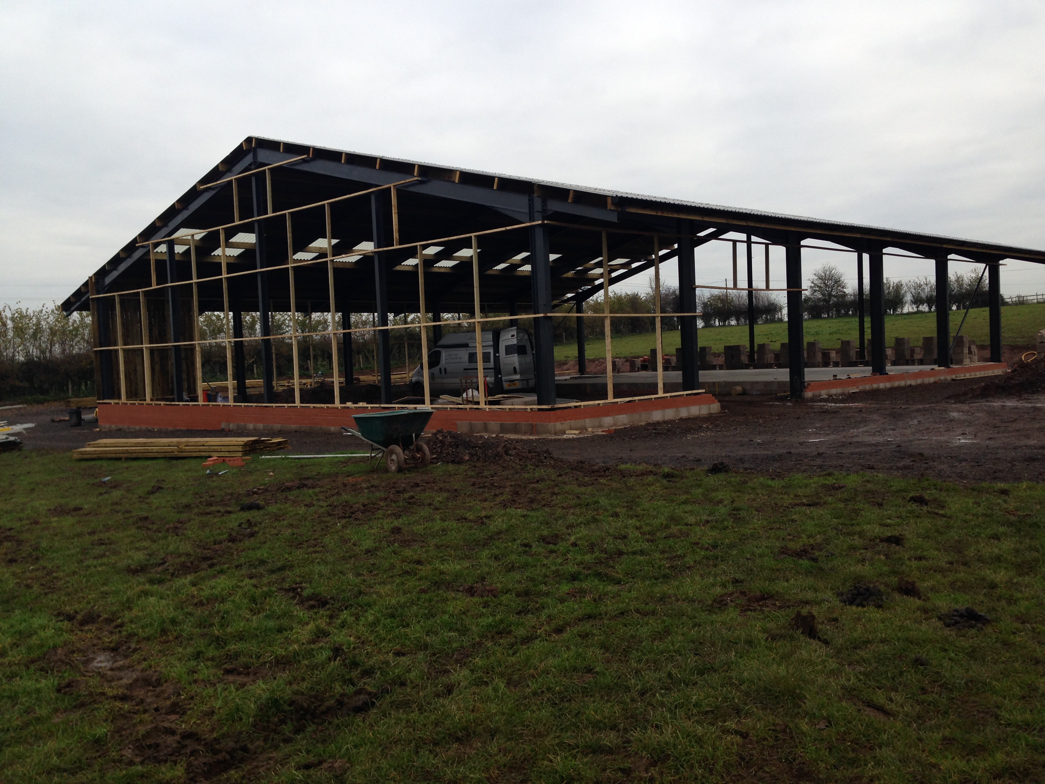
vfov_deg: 42.9
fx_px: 996
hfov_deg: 55.4
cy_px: 392
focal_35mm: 33
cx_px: 522
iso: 50
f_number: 2.4
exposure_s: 1/289
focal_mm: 4.12
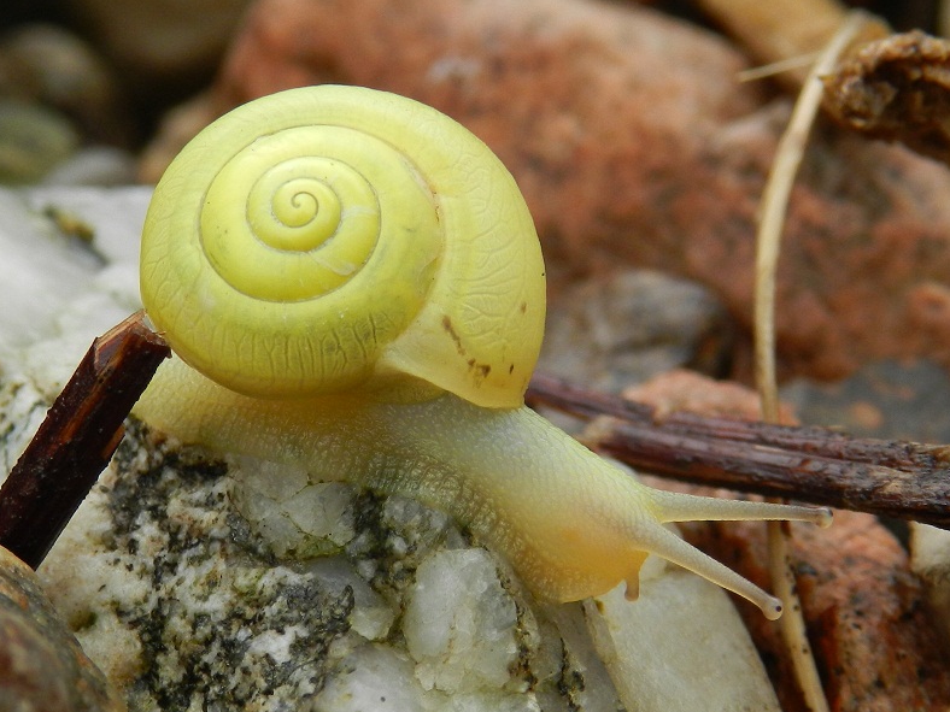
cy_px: 359
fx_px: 1894
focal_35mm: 69
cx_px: 473
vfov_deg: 21.3
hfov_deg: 28.2
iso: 160
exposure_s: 1/100
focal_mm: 12.1
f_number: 4.7
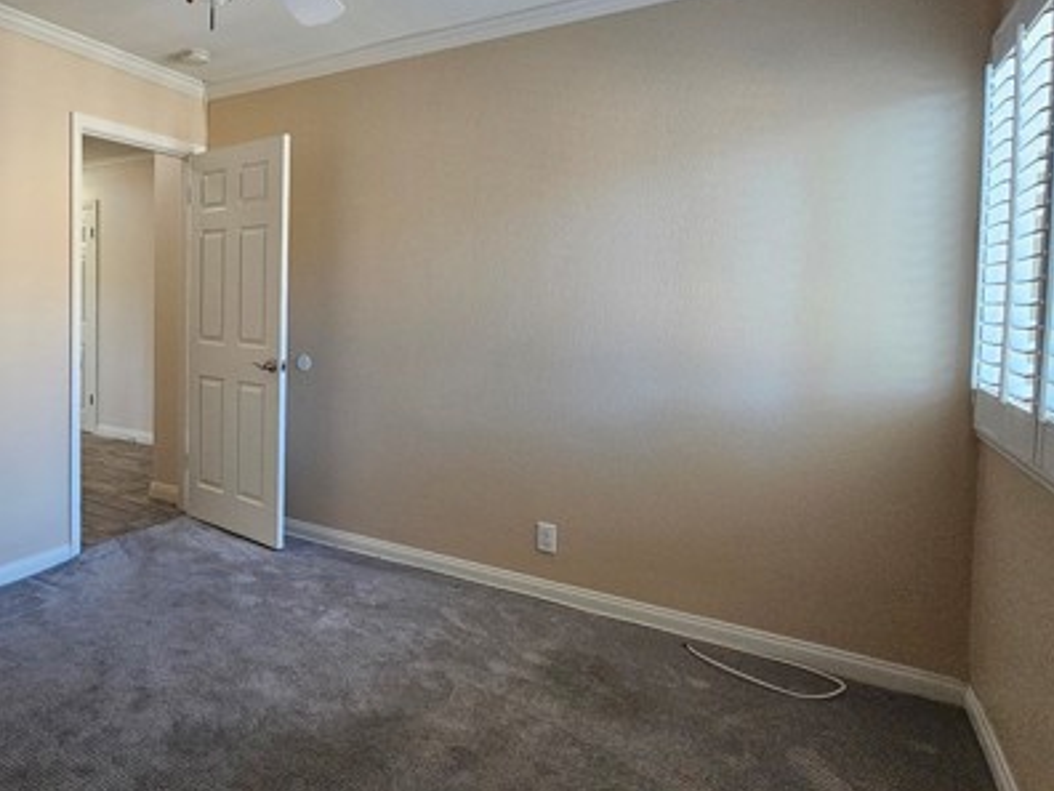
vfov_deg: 63.0
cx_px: 295
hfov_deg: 74.7
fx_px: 639
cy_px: 325
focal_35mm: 21
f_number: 2.2
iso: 500
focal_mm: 2.2
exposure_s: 1/100
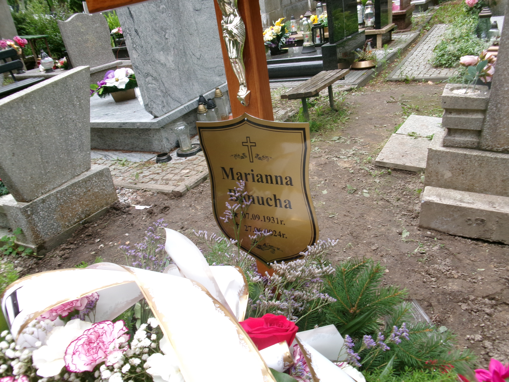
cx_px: 254
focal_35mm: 28
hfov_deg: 63.4
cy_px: 191
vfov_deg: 49.7
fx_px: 412
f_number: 3.9
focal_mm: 5.1
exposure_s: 1/120
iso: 100
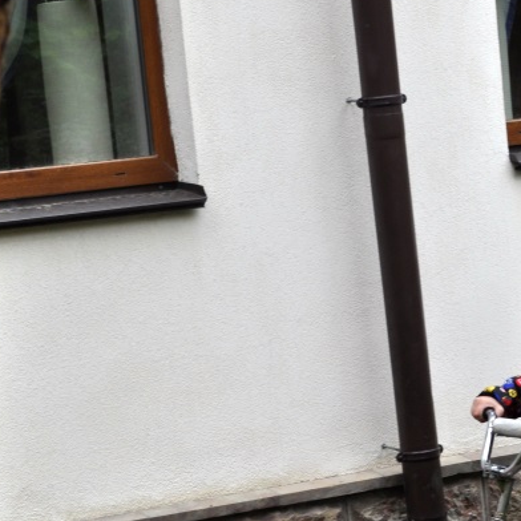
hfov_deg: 11.4
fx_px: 2605
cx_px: 427
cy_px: 411
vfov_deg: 11.4
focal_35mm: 153
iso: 200
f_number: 8
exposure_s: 1/250
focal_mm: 46
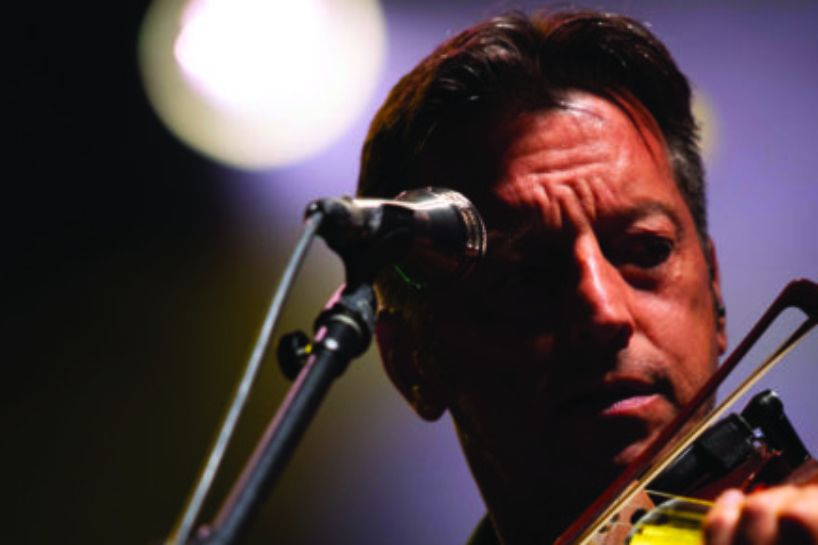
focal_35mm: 413
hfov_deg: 5.0
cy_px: 563
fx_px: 9380
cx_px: 562
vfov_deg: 3.3
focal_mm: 175
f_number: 3.2
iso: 500
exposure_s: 1/320
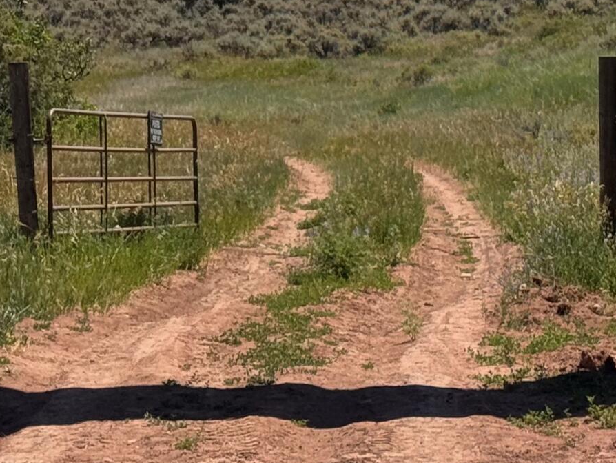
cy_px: -70
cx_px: -10
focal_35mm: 161
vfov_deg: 9.1
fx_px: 2866
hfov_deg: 12.1
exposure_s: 1/6410
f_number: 1.78
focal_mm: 6.76
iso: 64
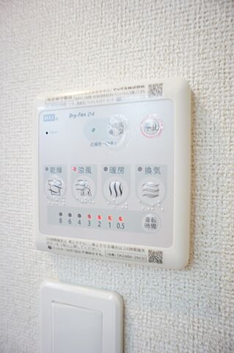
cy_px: 176
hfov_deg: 53.0
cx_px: 117
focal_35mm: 24
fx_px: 234
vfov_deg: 73.8
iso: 200
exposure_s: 1/30
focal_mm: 16
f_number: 3.2
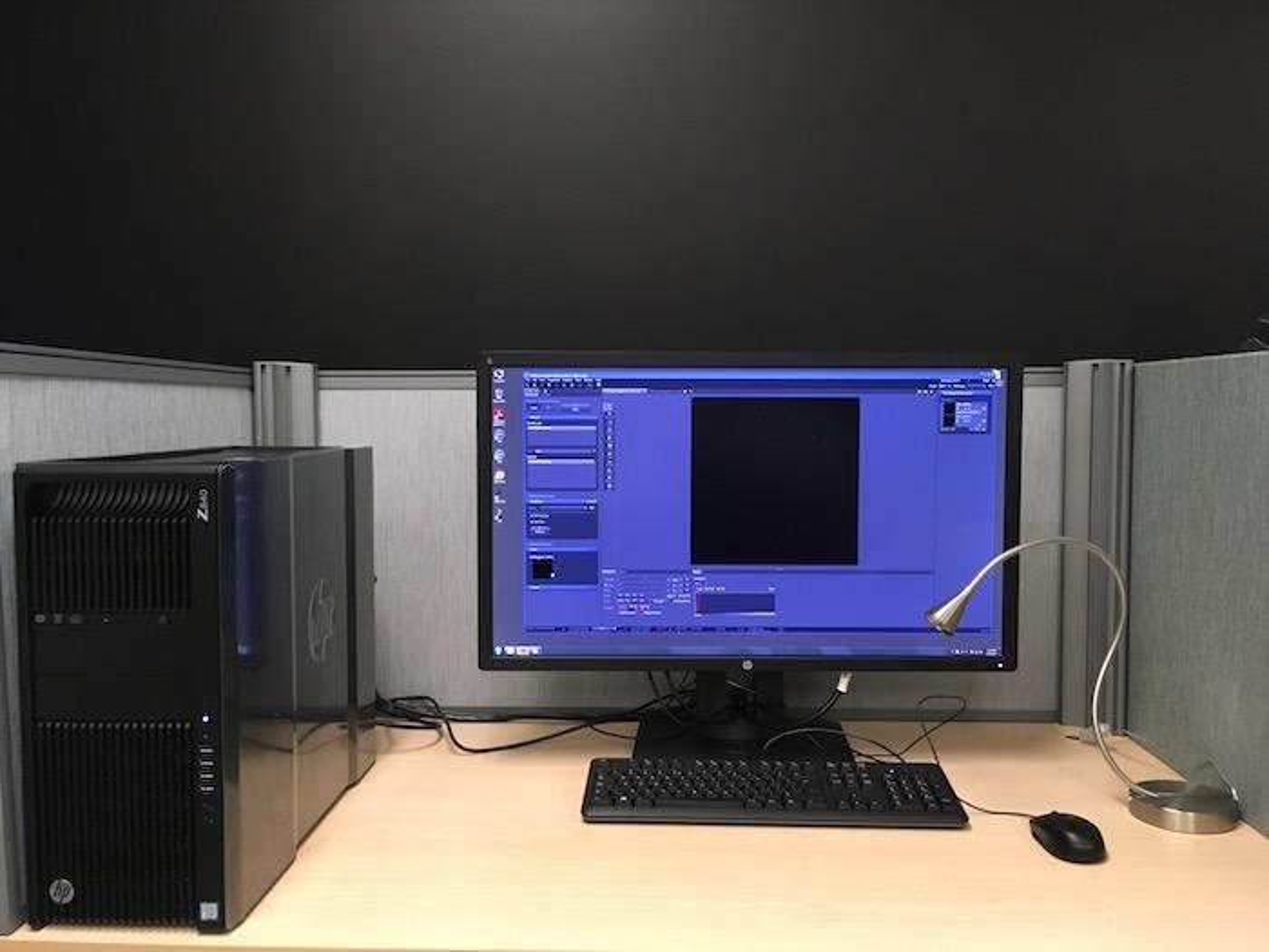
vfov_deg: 48.2
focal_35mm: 29
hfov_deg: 61.7
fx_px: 1063
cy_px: 476
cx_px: 634
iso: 200
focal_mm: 4.15
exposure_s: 1/30
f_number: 2.2
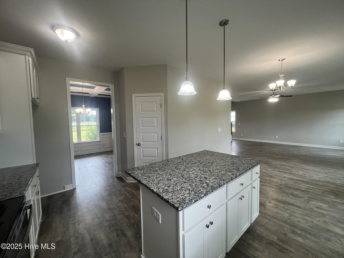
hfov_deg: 106.2
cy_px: 129
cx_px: 172
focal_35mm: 13
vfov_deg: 89.9
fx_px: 129
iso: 100
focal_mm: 1.57
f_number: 1.8
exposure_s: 1/120
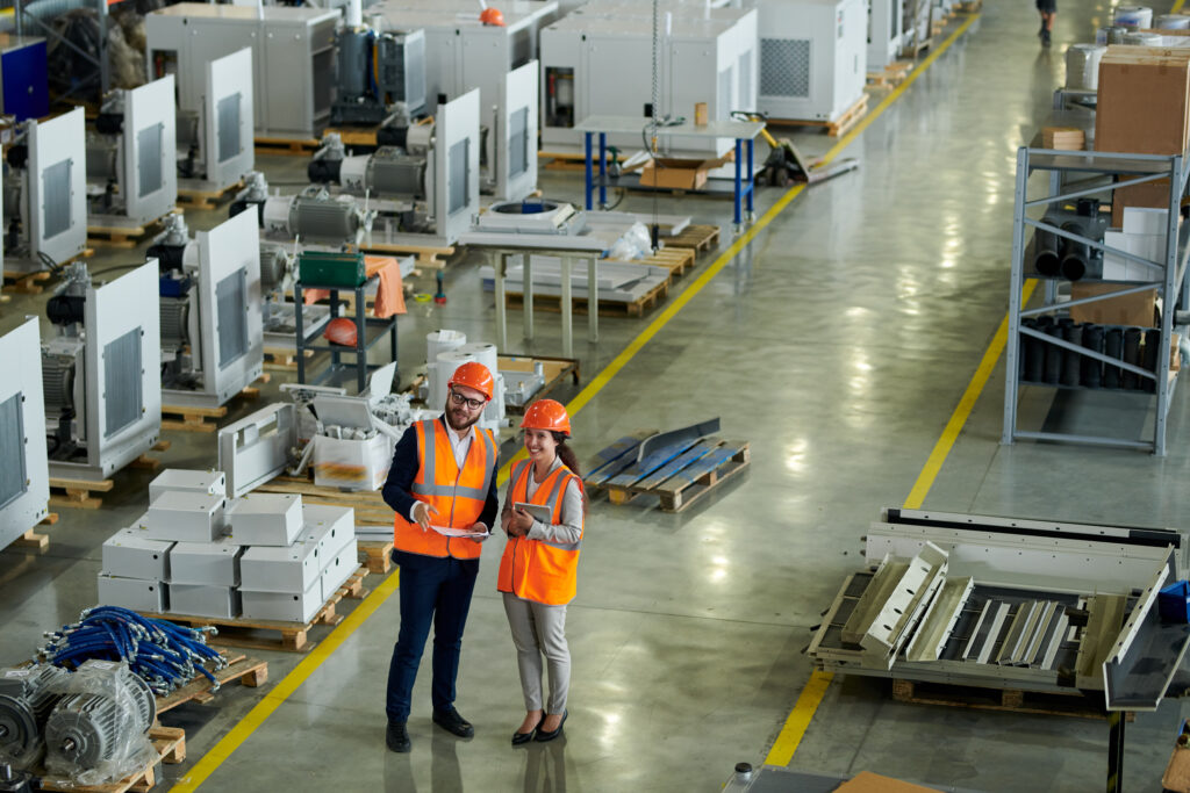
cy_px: 396
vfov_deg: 16.1
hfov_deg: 23.9
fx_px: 2810
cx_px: 595
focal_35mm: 85
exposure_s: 1/160
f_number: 2
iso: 500
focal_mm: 85
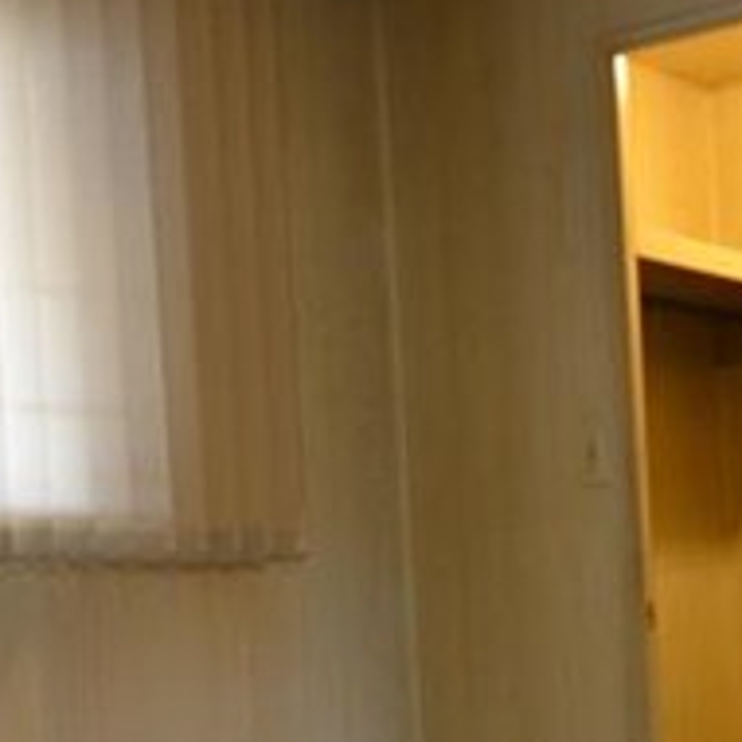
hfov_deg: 22.6
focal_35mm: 75
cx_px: 613
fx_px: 1826
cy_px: 656
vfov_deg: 22.5
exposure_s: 1/50
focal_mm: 11
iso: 800
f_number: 3.5
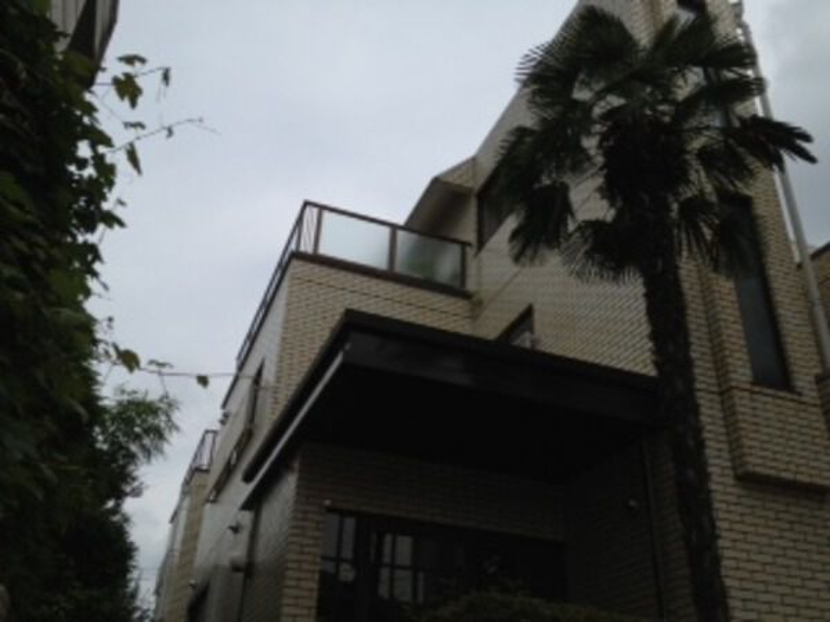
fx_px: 839
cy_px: 311
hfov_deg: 52.6
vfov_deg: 40.7
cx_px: 415
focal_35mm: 35
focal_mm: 4.28
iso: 50
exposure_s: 1/1842
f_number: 2.4
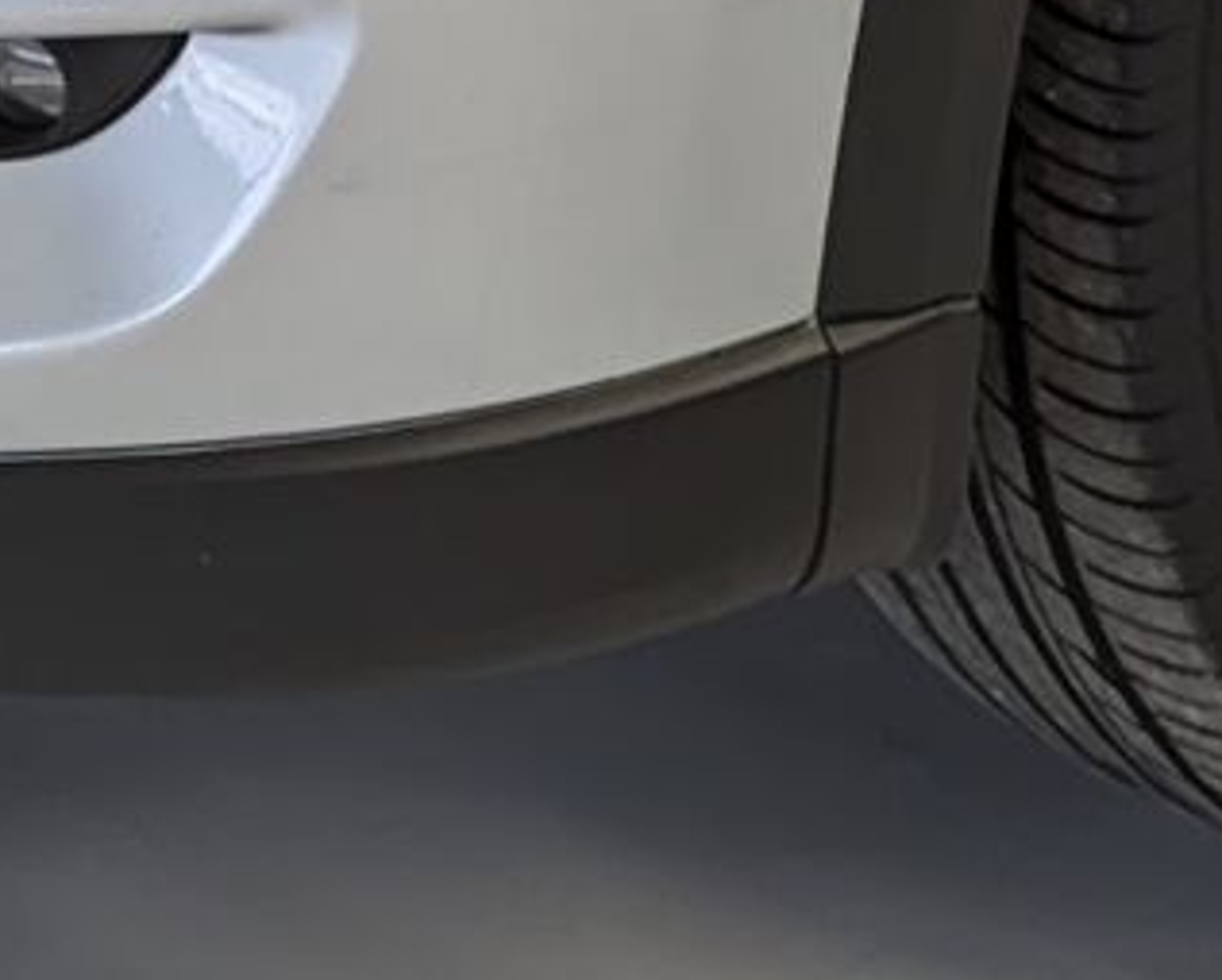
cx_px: 659
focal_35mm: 284
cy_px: -1644
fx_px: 10278
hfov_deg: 6.8
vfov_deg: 5.2
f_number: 1.85
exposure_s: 1/374
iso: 48
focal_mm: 6.81
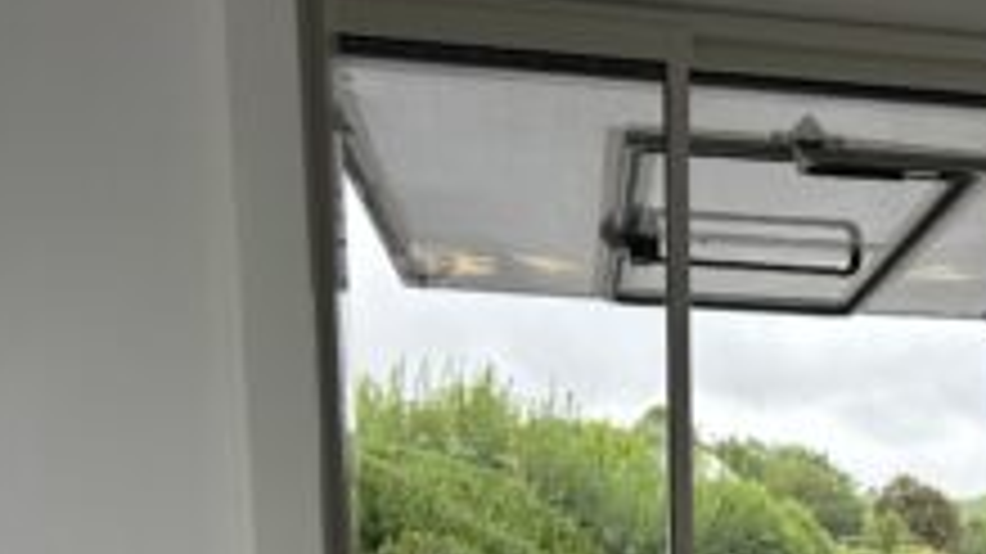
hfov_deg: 29.8
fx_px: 1725
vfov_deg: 16.5
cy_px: 847
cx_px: 977
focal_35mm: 66
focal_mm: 5.7
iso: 40
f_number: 1.5
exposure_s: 1/166
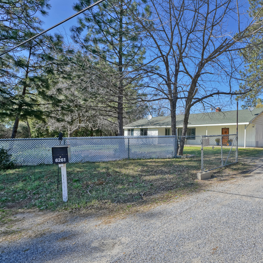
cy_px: 133
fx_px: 189
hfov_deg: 65.3
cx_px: 198
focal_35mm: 22
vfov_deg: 69.6
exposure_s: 1/200
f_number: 7.1
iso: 100
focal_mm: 15
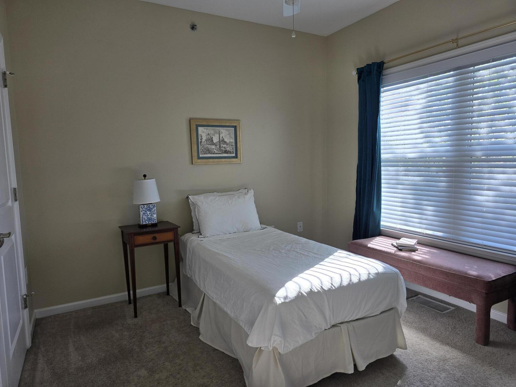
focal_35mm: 23
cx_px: 258
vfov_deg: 58.9
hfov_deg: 73.9
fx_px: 343
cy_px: 194
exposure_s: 1/180
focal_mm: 6.3
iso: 50
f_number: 1.7
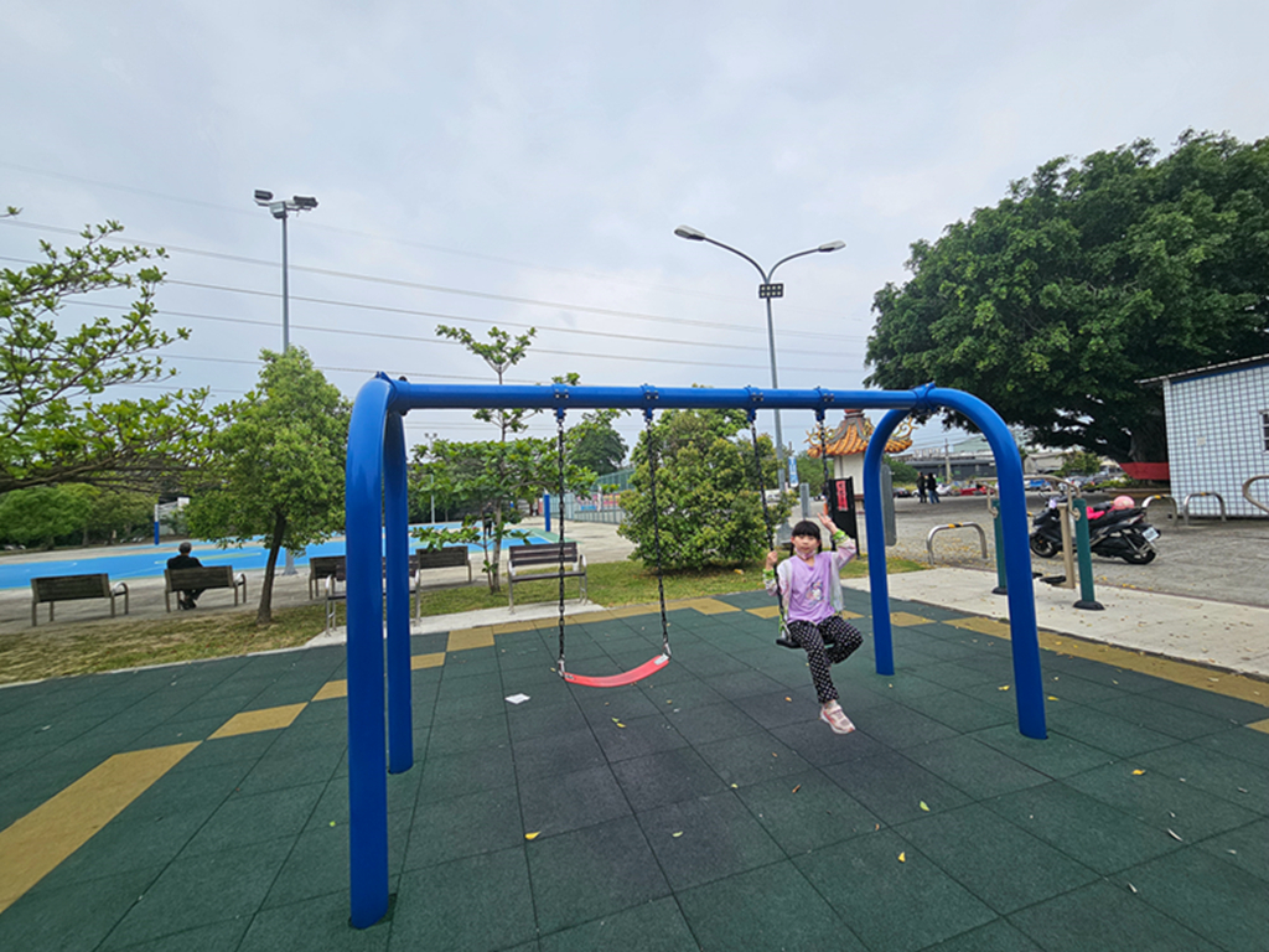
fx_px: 477
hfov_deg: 106.2
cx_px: 634
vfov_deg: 89.9
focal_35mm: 13
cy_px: 476
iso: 50
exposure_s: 1/2882
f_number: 2.2
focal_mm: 2.2
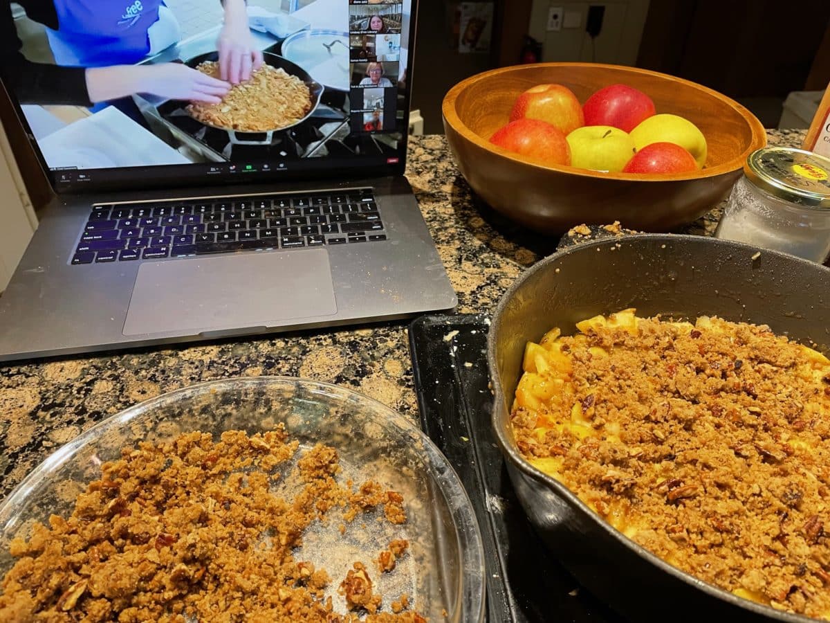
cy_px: 312
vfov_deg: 53.1
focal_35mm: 26
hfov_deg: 67.3
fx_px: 623
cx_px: 415
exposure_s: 1/60
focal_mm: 4.2
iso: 320
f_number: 1.6
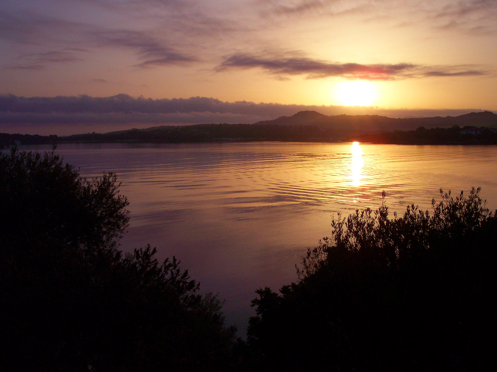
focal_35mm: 38
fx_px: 545
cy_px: 186
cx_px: 248
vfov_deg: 37.7
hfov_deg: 49.0
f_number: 4.8
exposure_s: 1/1000
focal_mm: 8
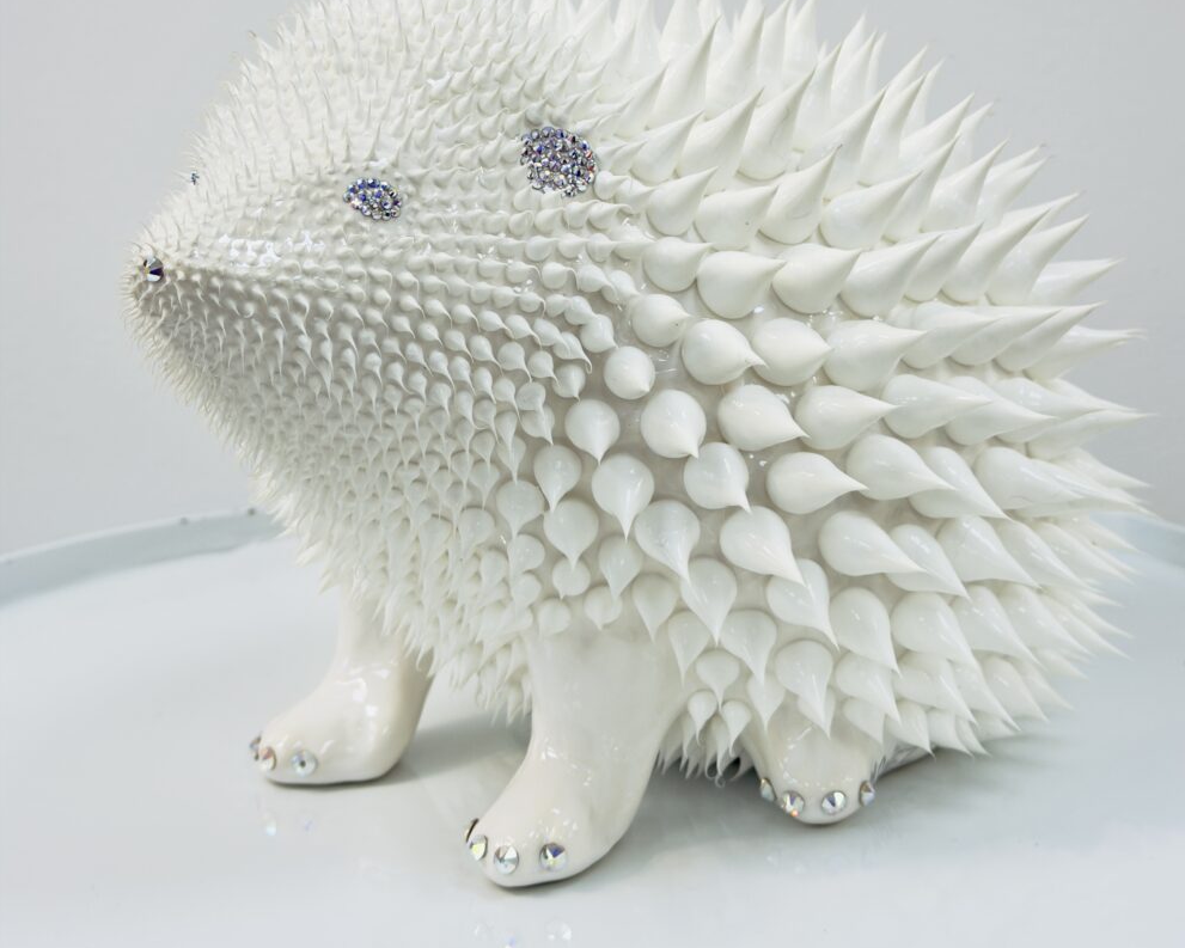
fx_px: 2210
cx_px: 597
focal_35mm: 63
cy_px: 293
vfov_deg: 24.1
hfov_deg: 30.0
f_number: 1.78
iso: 50
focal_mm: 6.76
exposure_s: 1/208
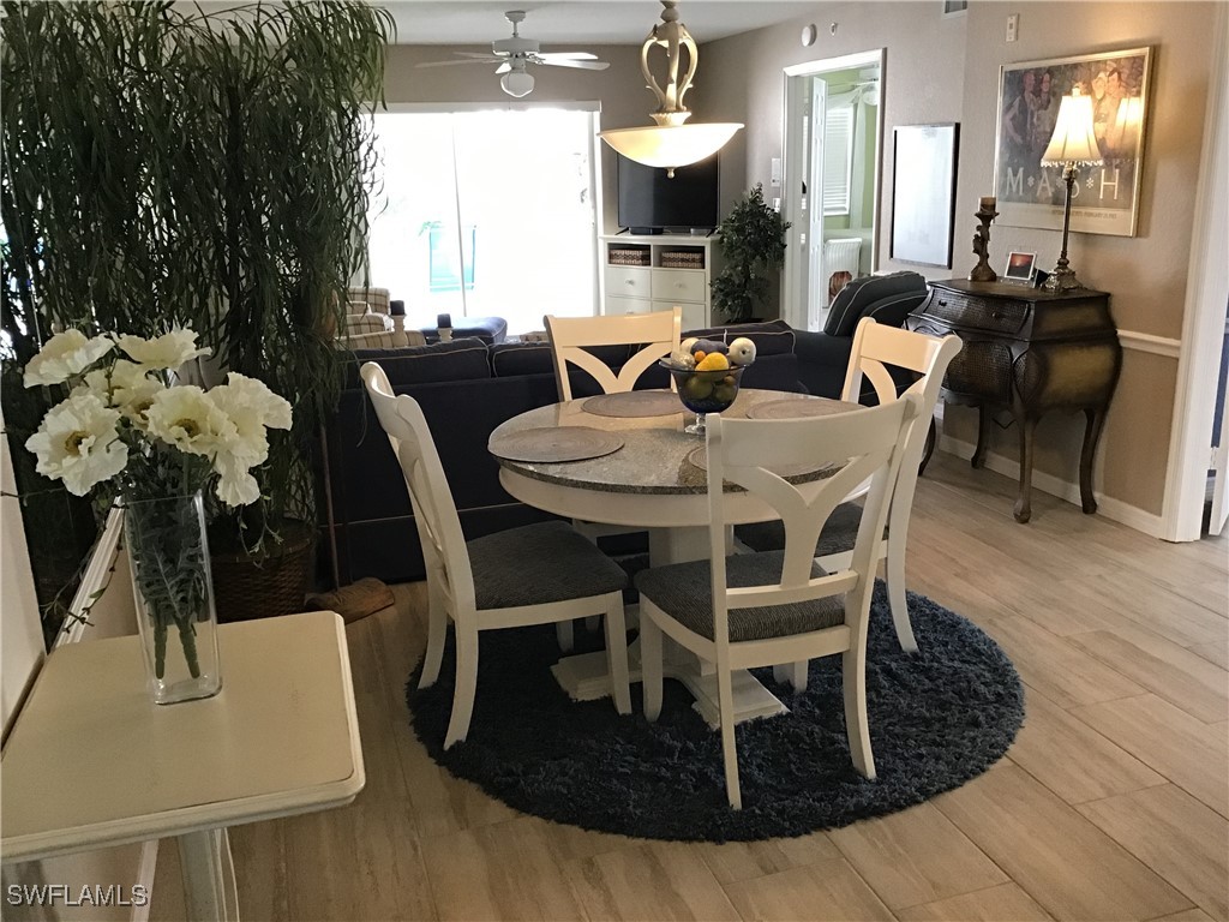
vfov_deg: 45.4
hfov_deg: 58.4
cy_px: 461
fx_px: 1101
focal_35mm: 31
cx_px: 614
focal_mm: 3.3
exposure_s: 1/30
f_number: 2.4
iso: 125
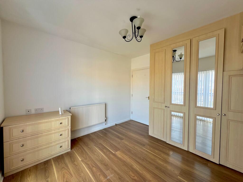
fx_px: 91
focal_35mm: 13
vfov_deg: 89.9
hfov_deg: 106.2
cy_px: 91
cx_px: 122
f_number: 1.8
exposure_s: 1/99
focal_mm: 1.57
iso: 50
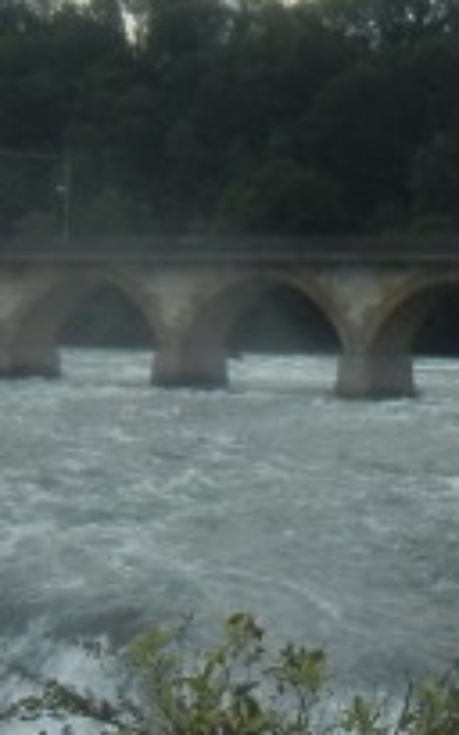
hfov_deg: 8.2
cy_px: 298
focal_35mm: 159
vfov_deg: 13.2
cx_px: 394
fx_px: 3185
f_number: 7
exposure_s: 1/568
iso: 160
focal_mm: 5.4
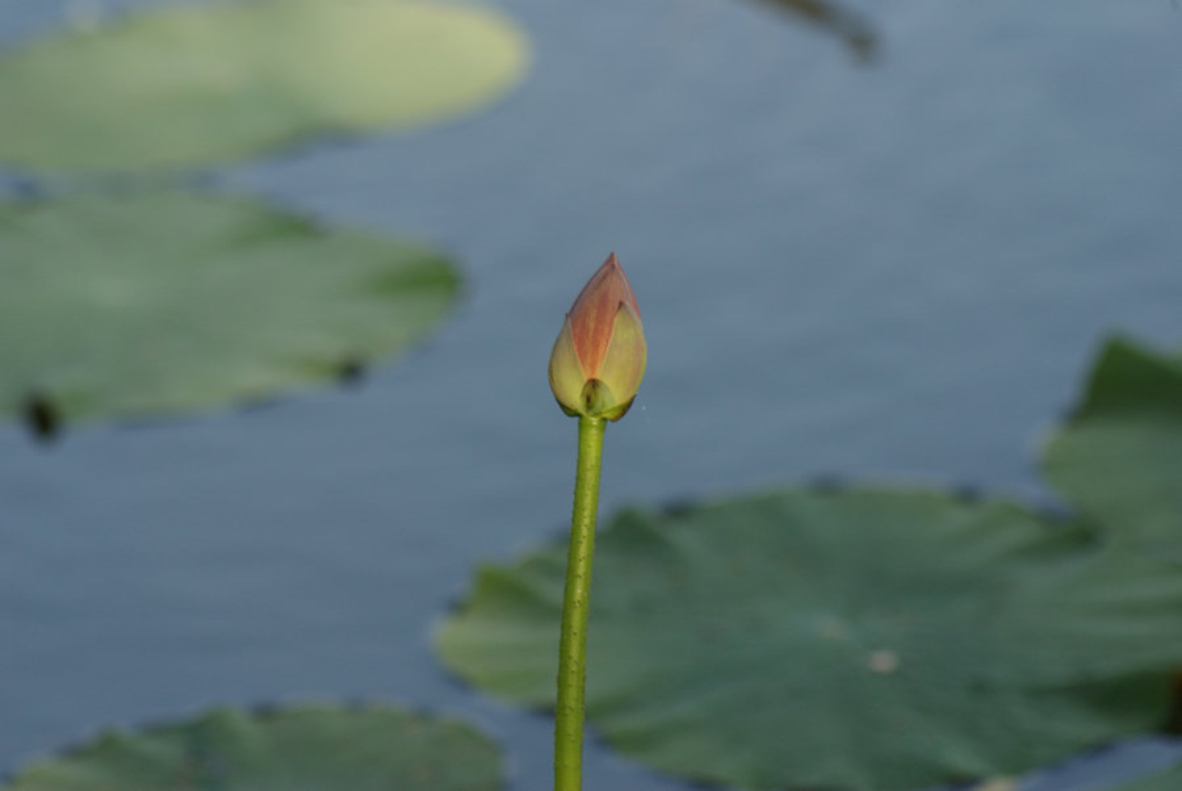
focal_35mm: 225
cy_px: 396
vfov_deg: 6.1
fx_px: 7395
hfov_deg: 9.1
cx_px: 591
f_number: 5.6
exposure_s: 1/250
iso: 200
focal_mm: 150
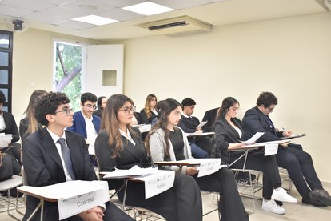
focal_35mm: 34
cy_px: 110
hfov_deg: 55.1
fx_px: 317
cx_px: 166
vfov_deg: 38.4
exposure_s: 1/125
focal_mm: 23
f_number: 4.5
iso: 1600
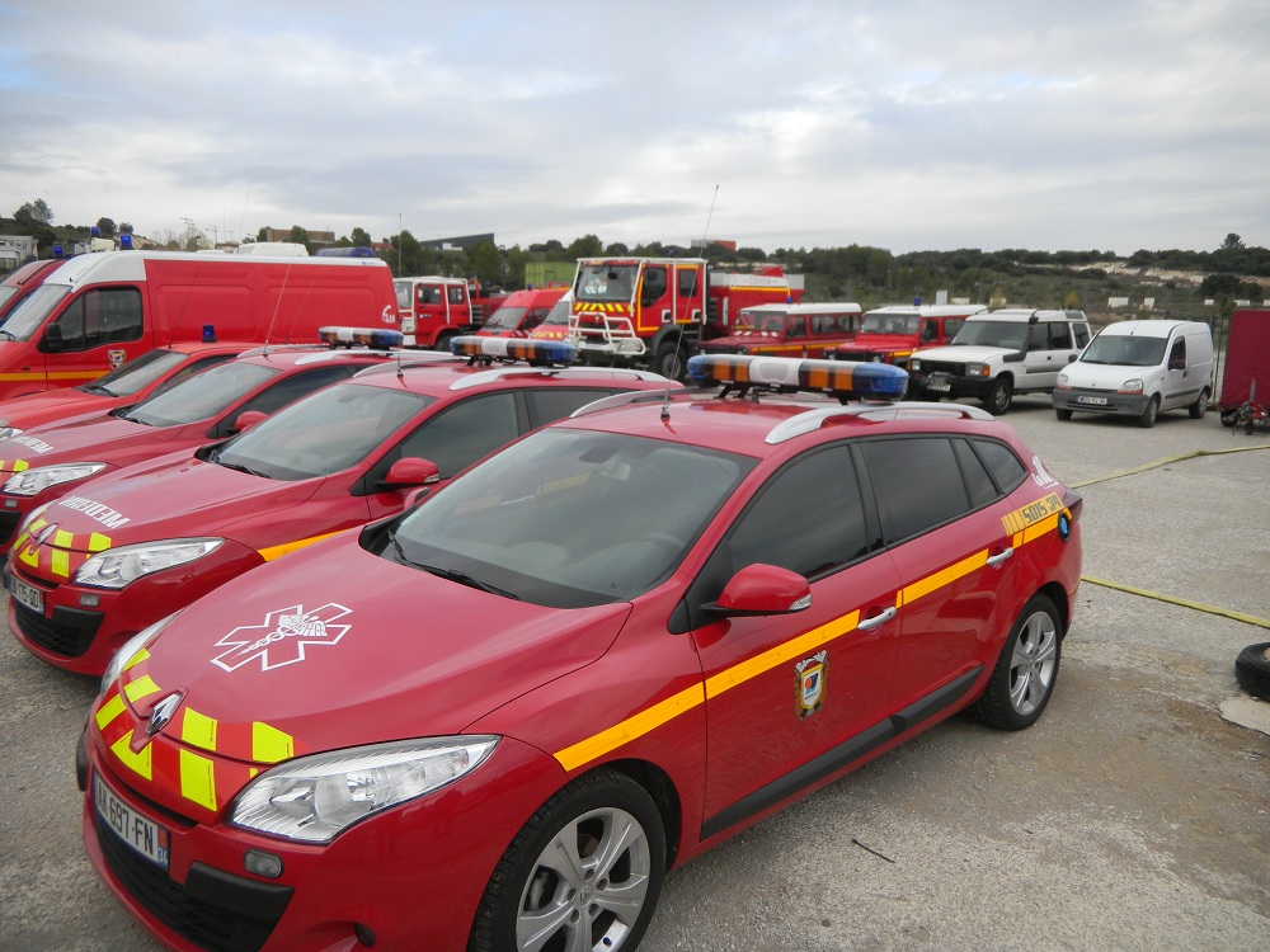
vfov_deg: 49.7
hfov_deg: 63.4
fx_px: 1027
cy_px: 476
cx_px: 635
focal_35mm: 28
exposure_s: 1/276
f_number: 3.9
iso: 80
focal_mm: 5
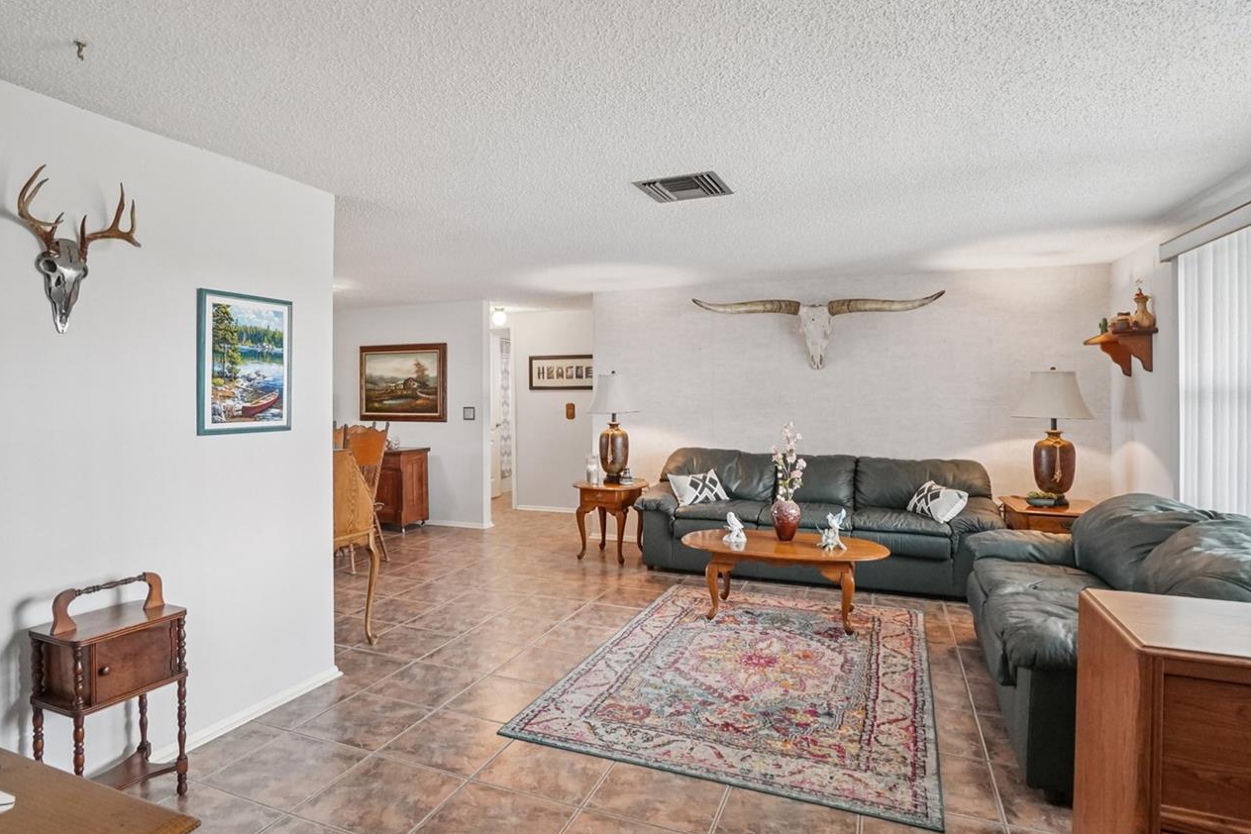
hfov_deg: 86.7
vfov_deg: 64.6
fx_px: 660
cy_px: 414
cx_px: 567
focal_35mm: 19
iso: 1600
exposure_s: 1/30
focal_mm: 10
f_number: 8
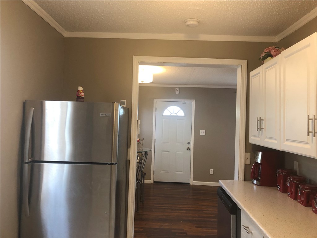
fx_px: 256
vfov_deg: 49.7
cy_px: 119
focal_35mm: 28
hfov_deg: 63.4
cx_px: 158
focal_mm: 4
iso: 40
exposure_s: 1/20
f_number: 1.8
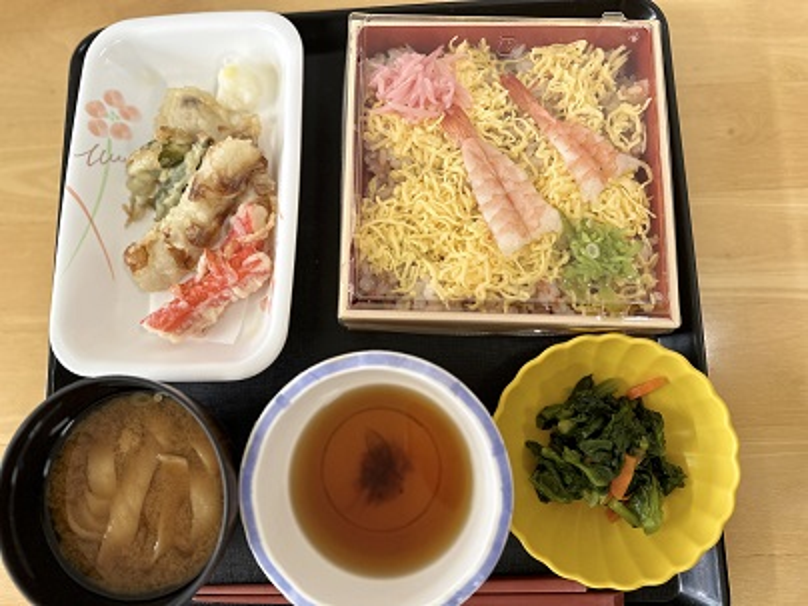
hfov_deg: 71.6
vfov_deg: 56.8
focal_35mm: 24
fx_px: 560
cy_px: 303
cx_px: 404
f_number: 1.78
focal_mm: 6.86
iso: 80
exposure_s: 1/120
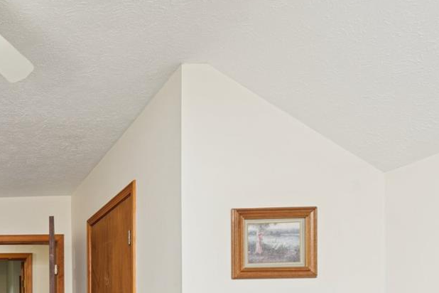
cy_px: 324
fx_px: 415
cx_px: -50
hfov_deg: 42.9
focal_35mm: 34
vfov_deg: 33.7
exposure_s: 1/100
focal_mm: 14
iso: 500
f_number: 5.6
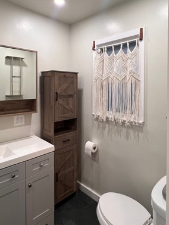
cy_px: 89
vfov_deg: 75.4
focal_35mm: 22
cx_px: 90
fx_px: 143
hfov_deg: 61.1
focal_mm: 1.57
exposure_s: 1/120
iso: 160
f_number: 1.8
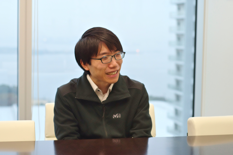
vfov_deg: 18.1
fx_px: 485
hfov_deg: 27.0
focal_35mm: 75
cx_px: 116
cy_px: 78
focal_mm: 50
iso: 4000
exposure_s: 1/400
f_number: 3.5
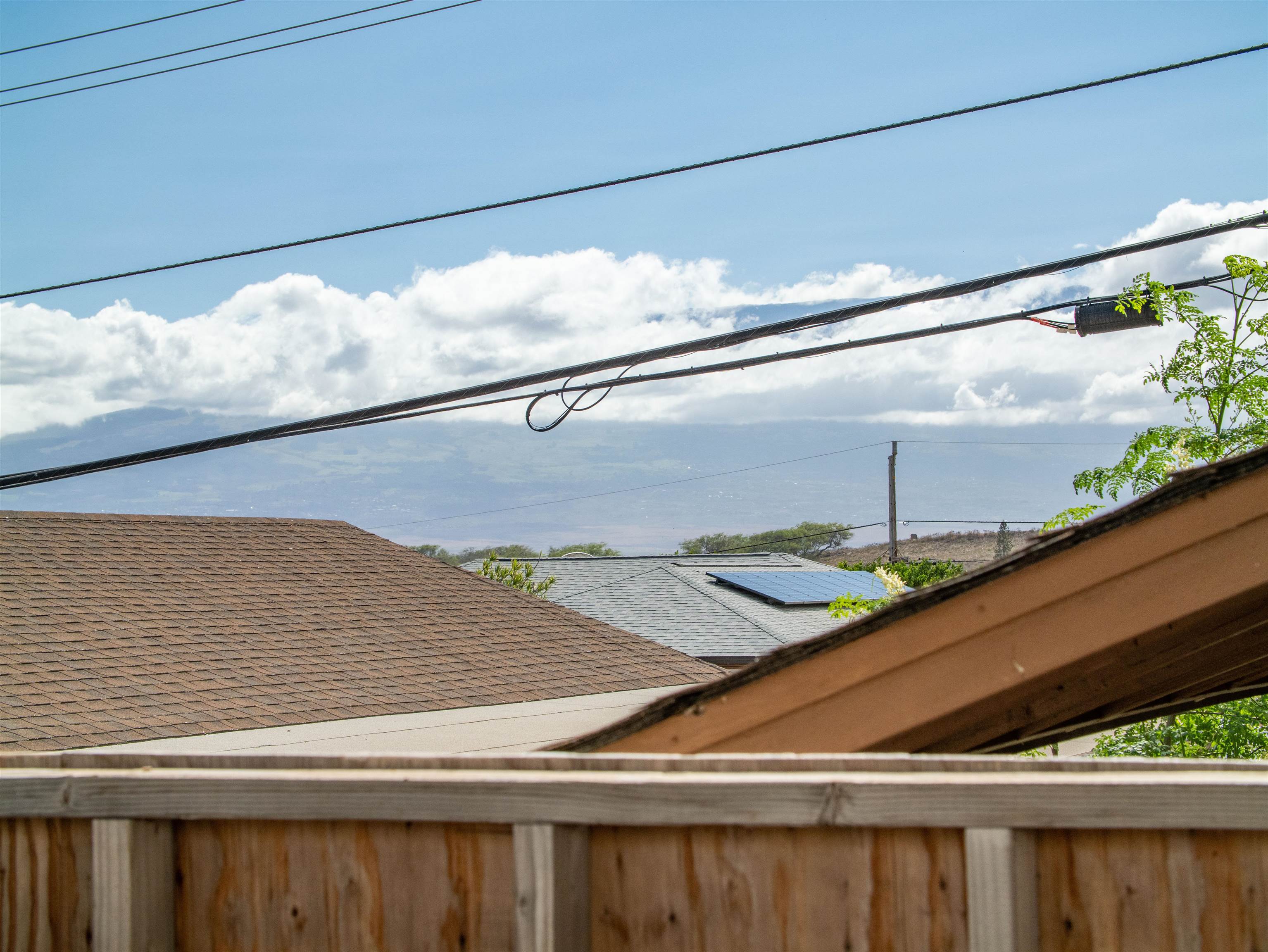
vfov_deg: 16.8
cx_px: 634
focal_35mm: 88
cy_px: 476
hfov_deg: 22.2
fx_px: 3225
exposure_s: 1/640
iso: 400
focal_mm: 44
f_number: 8
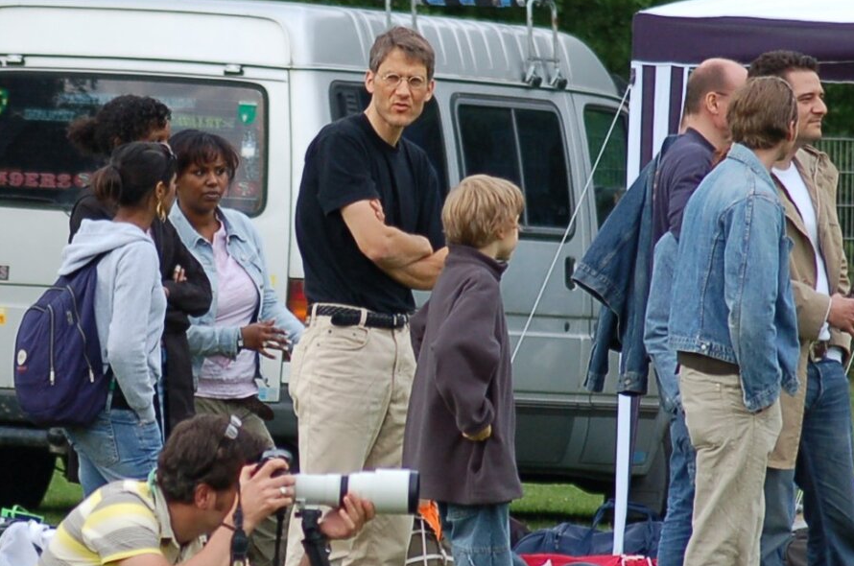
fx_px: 13166
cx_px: 271
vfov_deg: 2.5
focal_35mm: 556
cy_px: 200
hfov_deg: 3.7
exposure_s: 1/800
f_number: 4.5
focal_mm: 150
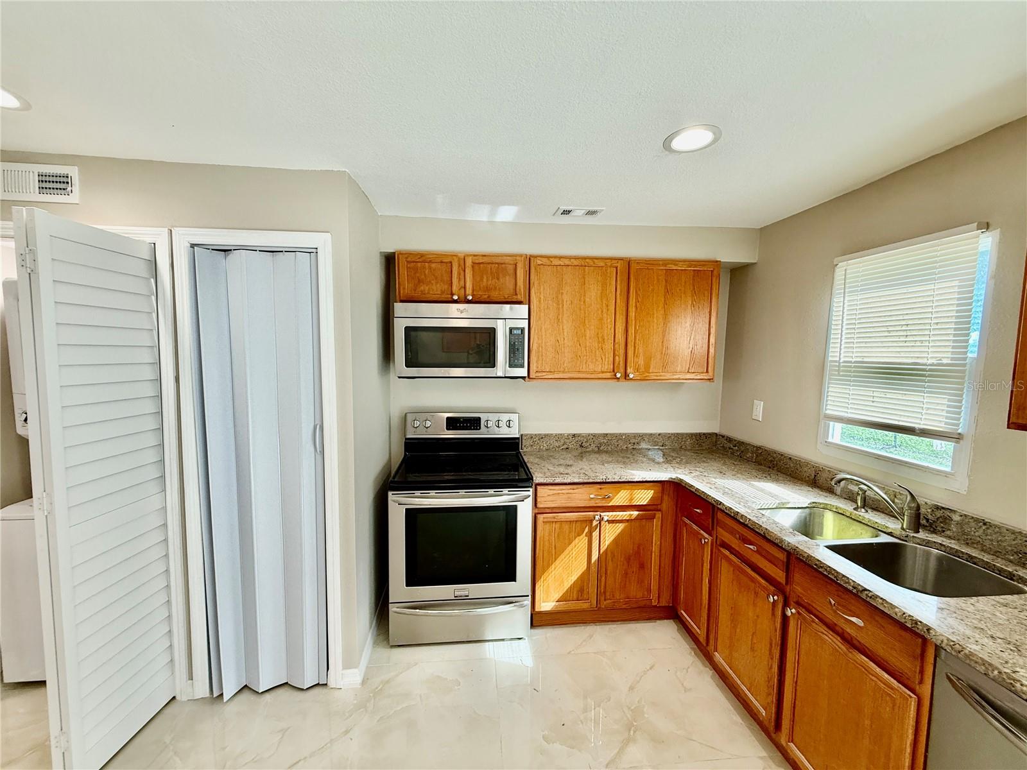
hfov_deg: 102.1
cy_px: 385
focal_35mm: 14
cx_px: 514
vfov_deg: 85.7
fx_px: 415
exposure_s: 1/120
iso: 160
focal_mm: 2.22
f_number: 2.2
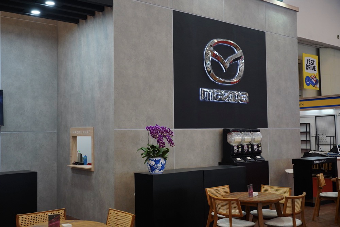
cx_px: 170
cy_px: 114
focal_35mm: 40
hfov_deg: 48.5
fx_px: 378
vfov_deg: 33.4
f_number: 5
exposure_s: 1/200
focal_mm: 40
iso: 2000
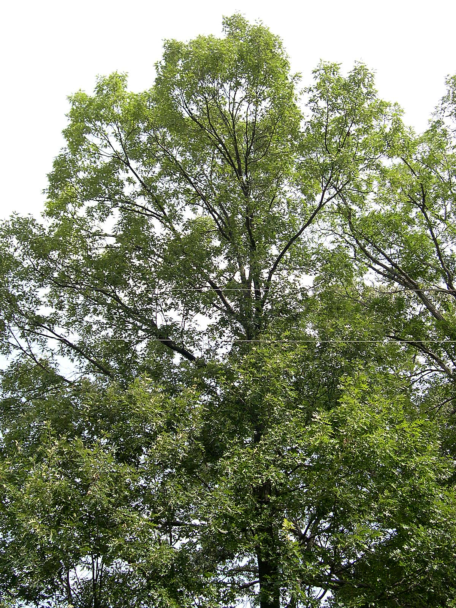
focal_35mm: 38
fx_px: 667
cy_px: 304
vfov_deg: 49.0
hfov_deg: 37.7
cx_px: 228
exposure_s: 1/498
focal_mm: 8
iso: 100
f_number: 2.8
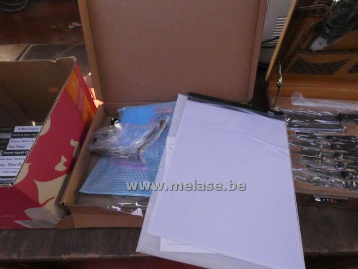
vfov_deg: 66.0
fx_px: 207
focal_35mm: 20
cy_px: 134
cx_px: 179
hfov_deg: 81.7
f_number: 8
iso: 1250
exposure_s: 1/60
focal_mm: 3.6
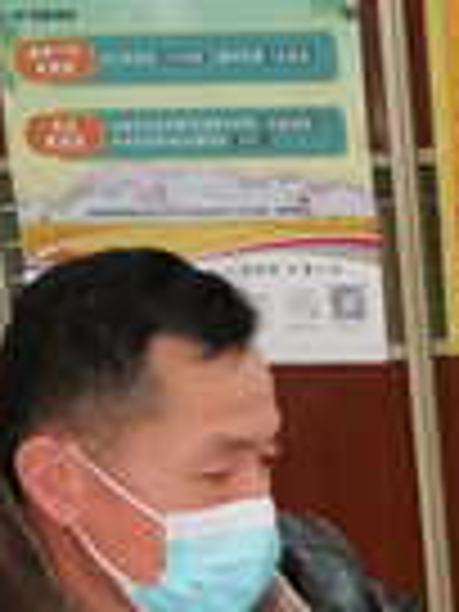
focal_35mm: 132
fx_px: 2334
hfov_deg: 10.6
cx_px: 824
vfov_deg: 14.4
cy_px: 742
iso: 320
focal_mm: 5.58
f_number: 1.8
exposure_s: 1/33.3
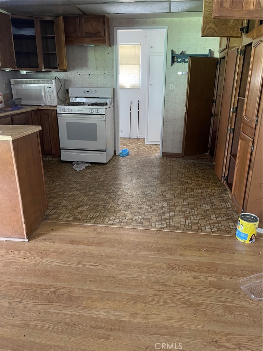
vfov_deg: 69.4
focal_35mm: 25
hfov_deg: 54.9
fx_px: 253
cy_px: 176
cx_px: 132
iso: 640
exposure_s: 1/40
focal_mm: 5.1
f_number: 1.6
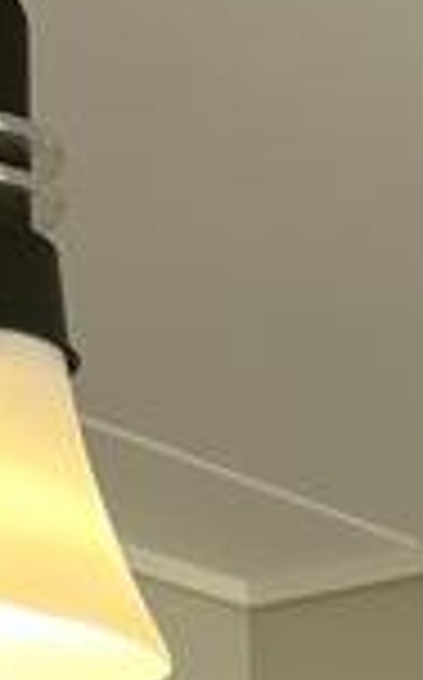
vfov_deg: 11.6
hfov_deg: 7.7
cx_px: 1292
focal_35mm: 146
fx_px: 2701
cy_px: 1662
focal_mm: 5.1
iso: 40
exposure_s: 1/122
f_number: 1.6
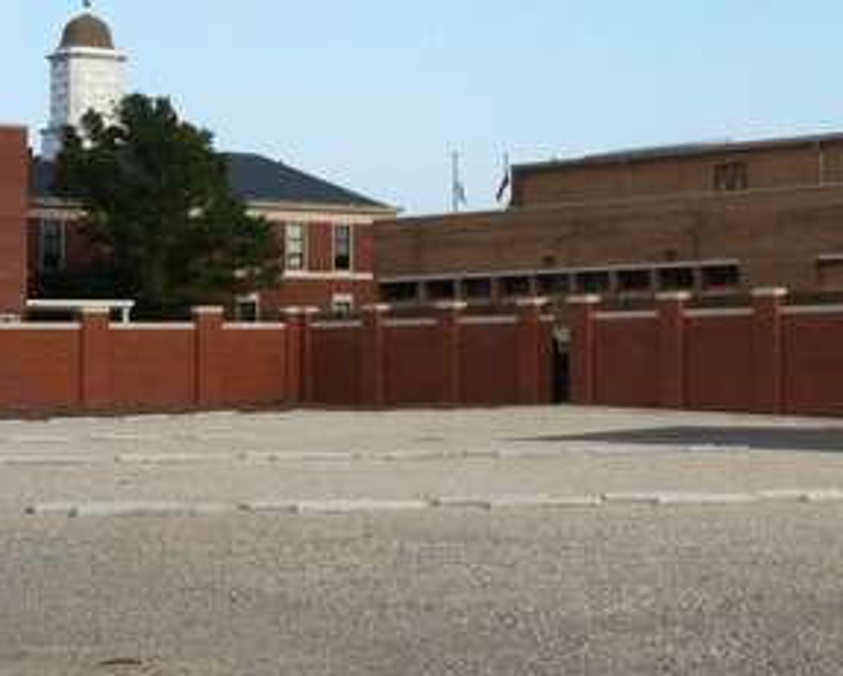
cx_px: 960
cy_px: 220
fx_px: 2372
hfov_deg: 19.2
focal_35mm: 95
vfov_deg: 16.2
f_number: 2.8
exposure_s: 1/1117
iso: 80
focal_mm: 3.85
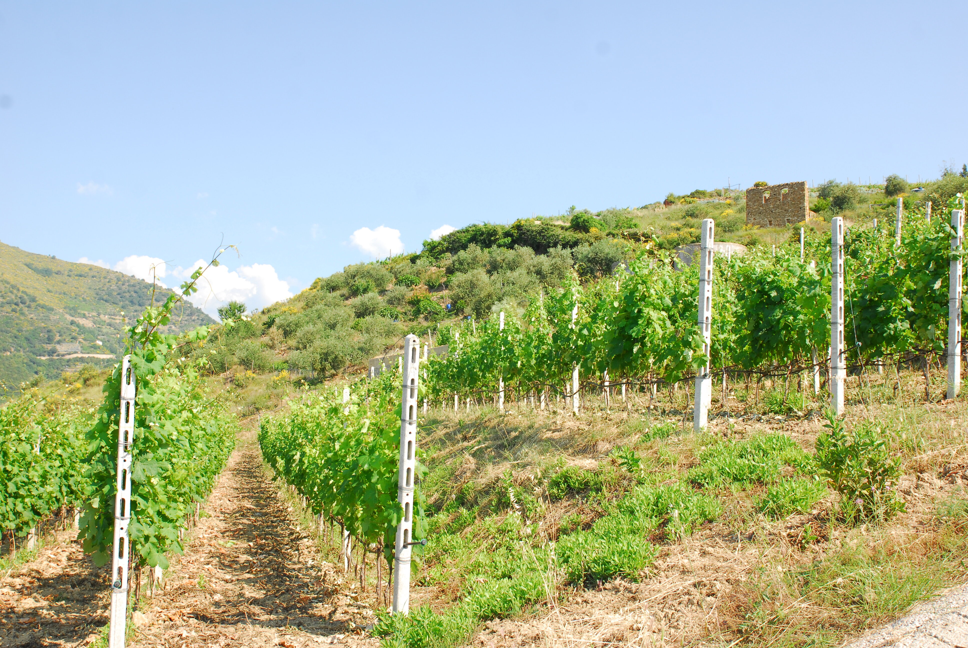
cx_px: 484
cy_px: 324
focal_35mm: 36
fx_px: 969
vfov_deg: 37.0
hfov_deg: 53.1
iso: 125
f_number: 7.1
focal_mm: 24
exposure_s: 1/125
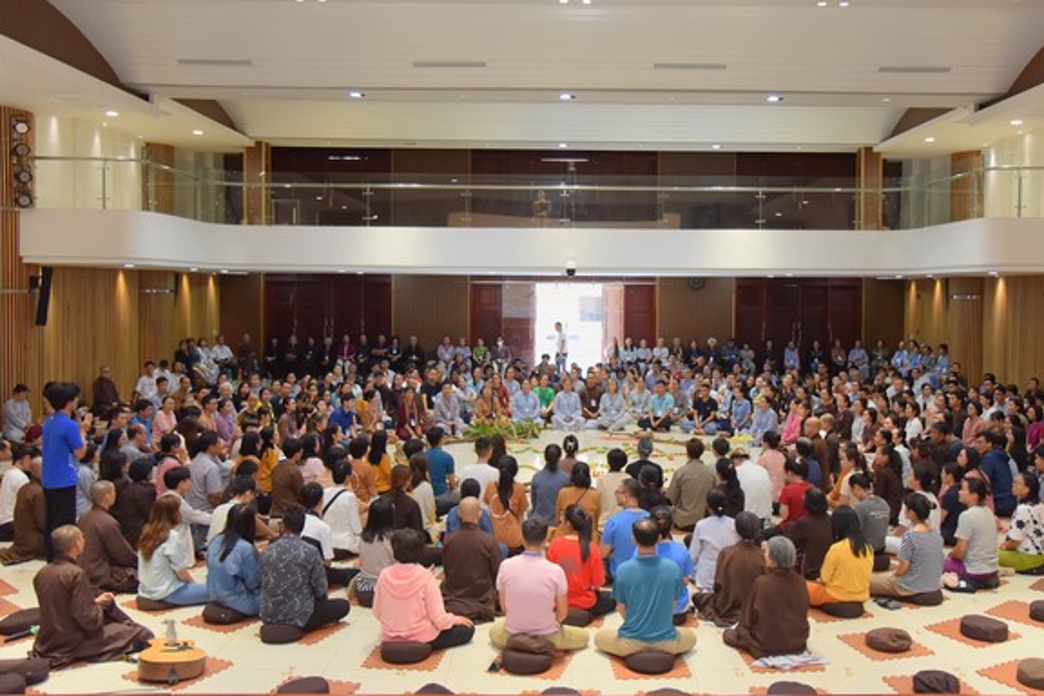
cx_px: 582
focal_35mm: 35
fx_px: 1015
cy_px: 311
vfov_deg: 37.8
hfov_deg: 54.3
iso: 1250
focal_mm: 31
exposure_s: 1/125
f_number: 5
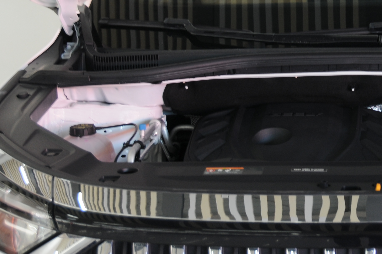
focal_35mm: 98
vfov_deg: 13.9
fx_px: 1039
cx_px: 352
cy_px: 58
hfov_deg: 20.4
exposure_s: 1/10
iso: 200
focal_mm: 28
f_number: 4.8
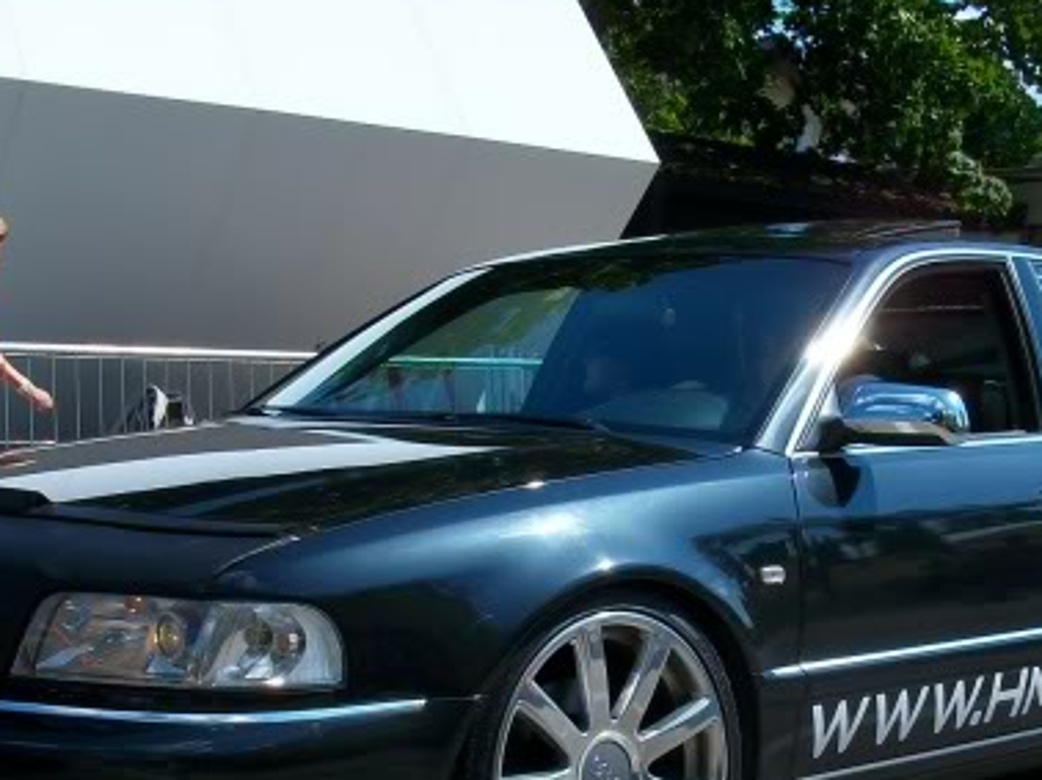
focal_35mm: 72
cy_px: 700
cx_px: 587
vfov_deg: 20.0
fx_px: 2166
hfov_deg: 27.0
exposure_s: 1/401
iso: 80
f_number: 5.5
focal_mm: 5.7
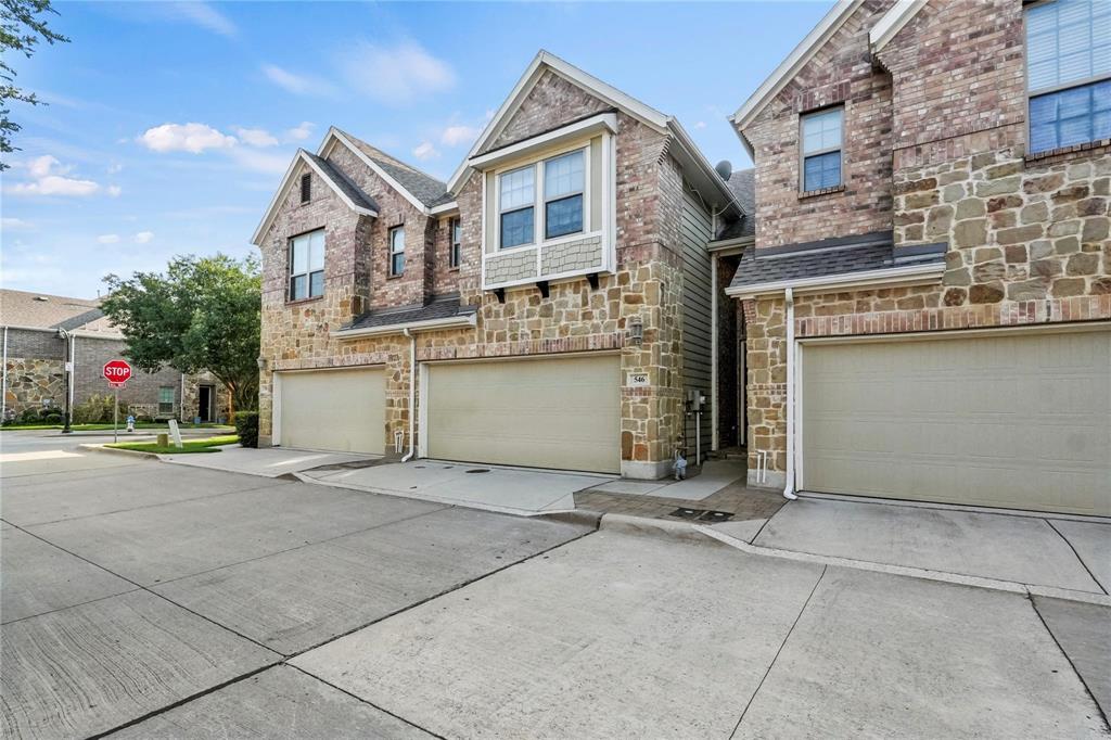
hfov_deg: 95.0
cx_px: 556
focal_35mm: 16
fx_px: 509
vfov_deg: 72.0
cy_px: 370
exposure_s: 1/800
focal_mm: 11
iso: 1000
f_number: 9
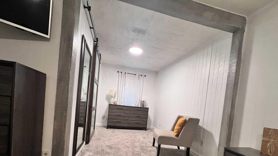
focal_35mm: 15
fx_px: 111
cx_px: 136
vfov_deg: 67.6
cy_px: 110
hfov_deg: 103.0
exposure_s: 1/60
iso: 400
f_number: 1.8
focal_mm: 1.57
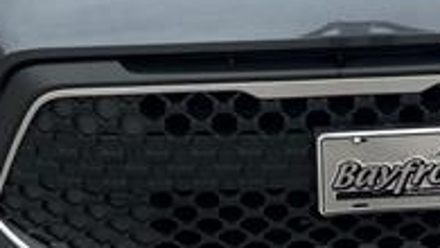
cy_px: -140
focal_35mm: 93
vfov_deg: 12.3
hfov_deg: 22.3
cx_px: 399
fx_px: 1086
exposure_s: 1/654
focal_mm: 5.7
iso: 50
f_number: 1.5
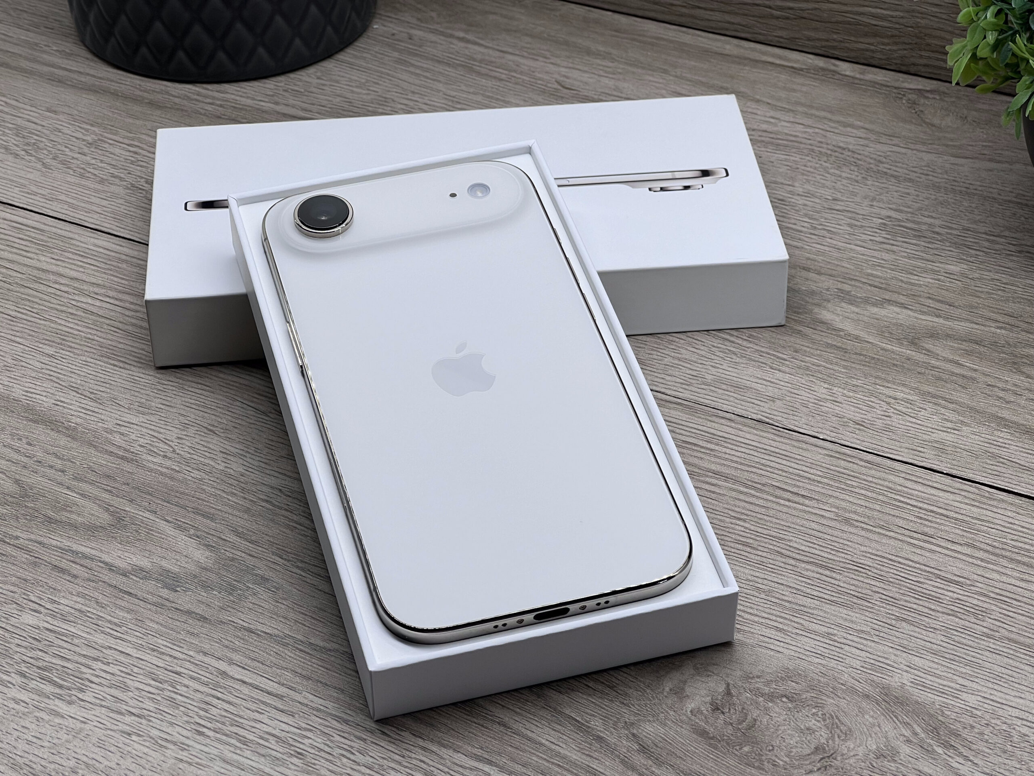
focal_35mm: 77
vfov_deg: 19.1
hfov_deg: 25.3
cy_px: 388
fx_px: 2300
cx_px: 517
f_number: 2.8
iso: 32
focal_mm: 9
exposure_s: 1/139
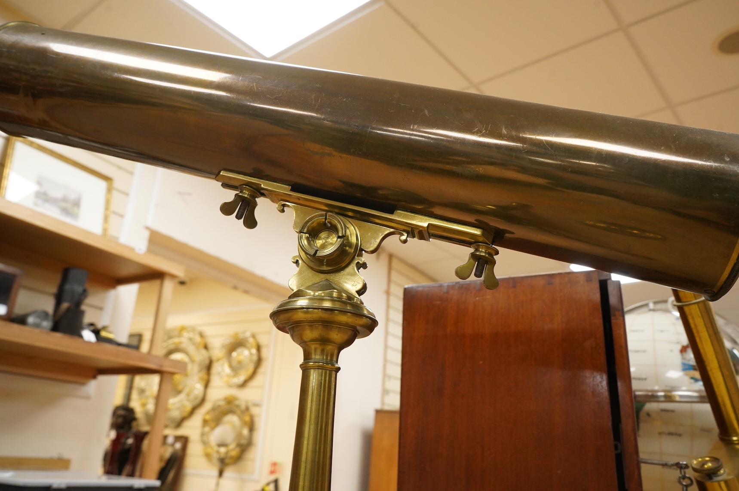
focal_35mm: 28
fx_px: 574
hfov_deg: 65.5
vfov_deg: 46.3
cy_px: 246
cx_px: 370
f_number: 8
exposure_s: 1/100
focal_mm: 28
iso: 4000
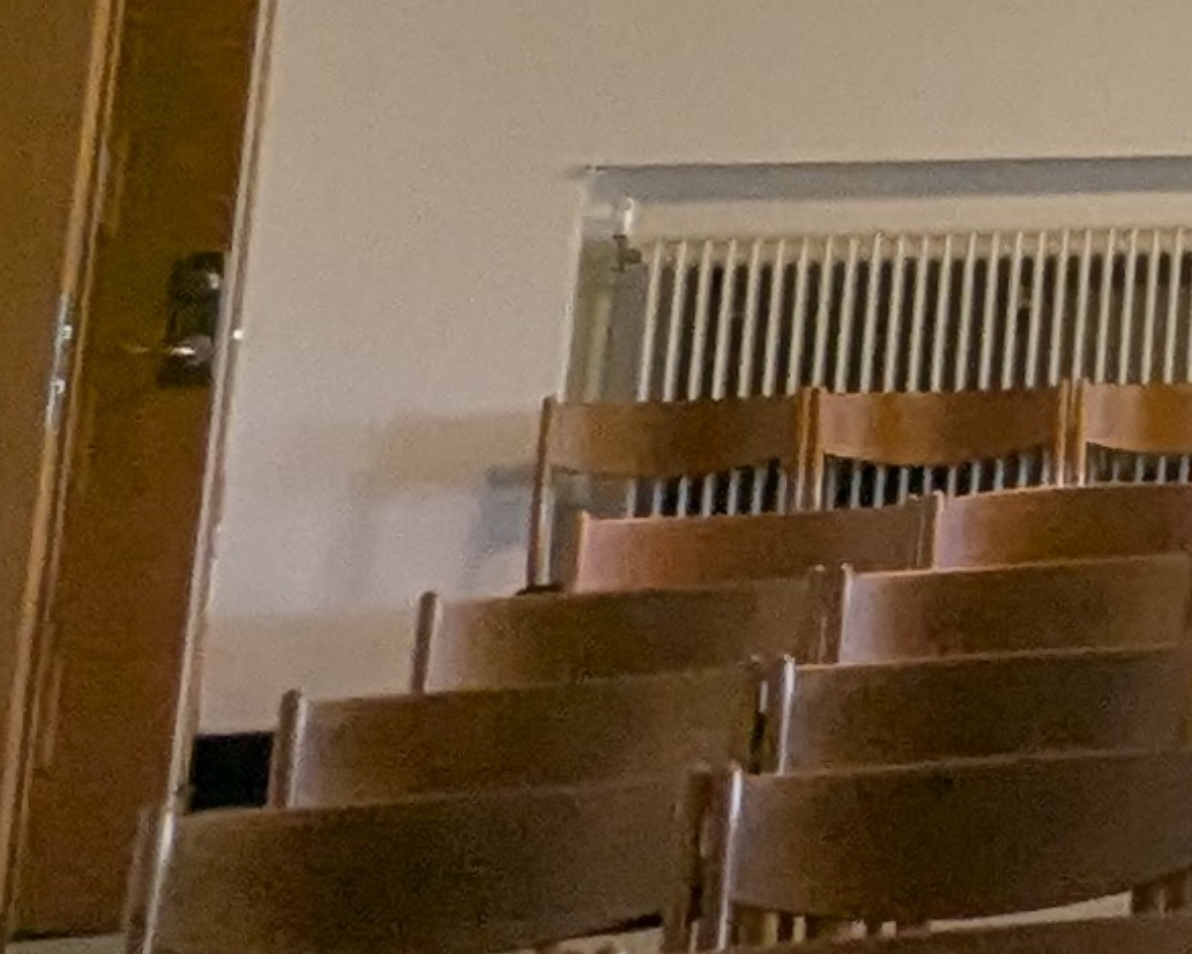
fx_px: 3845
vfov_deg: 13.0
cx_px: 3060
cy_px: -687
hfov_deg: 12.6
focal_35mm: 109
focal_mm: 2.35
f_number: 2.2
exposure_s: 1/38.3
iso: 236
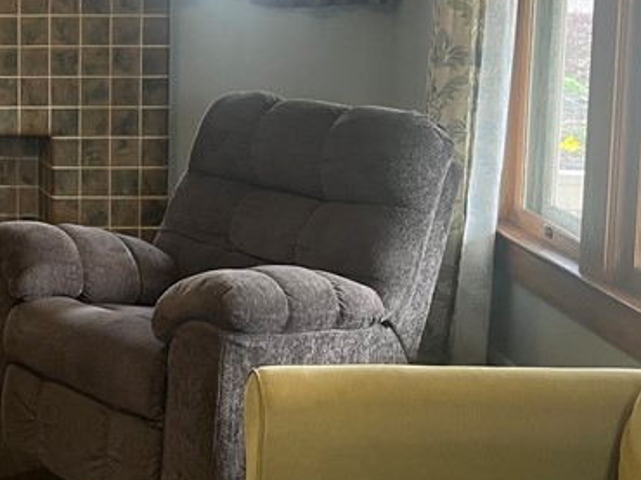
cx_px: 24
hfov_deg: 25.9
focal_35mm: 72
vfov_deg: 20.2
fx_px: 1332
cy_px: 114
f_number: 1.6
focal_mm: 5.1
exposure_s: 1/60
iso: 125
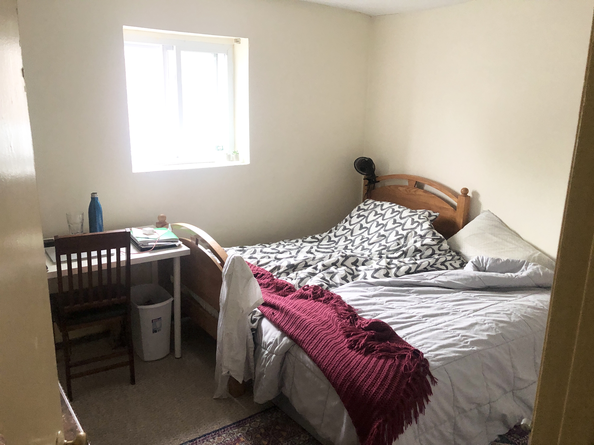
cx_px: 297
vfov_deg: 49.7
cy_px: 222
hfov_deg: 63.4
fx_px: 480
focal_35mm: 28
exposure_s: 1/15
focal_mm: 3.99
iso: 80
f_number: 1.8
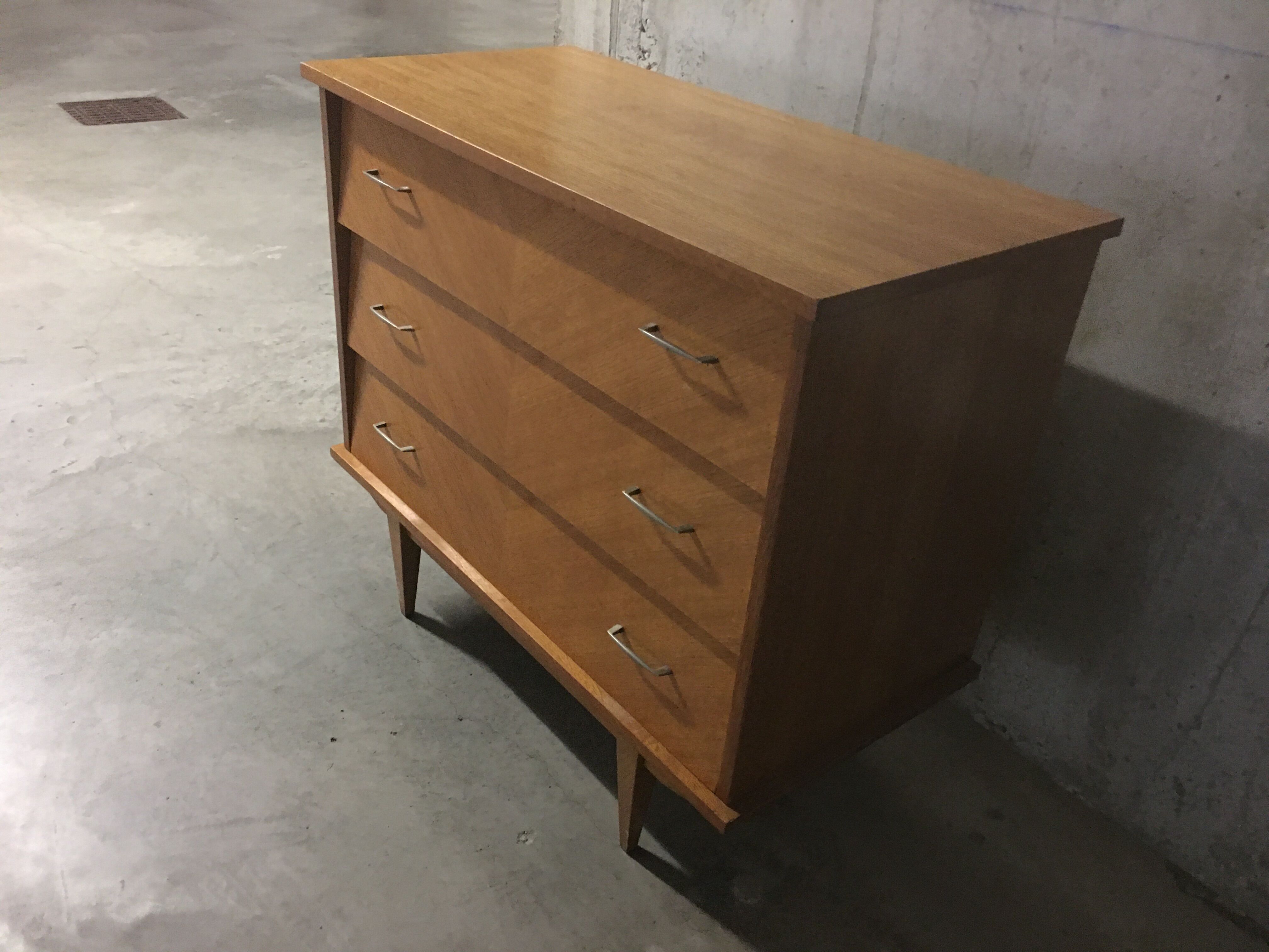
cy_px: 476
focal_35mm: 29
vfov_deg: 48.2
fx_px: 1063
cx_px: 634
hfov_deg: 61.7
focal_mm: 4.15
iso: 125
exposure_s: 1/4
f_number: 2.2
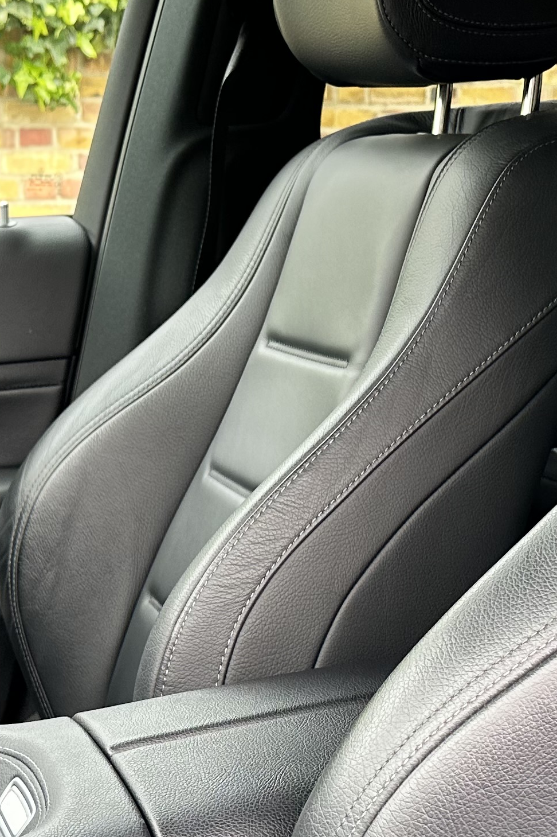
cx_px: 276
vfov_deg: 29.2
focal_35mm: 69
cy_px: 393
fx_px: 1602
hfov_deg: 19.7
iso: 100
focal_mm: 6.86
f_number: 1.78
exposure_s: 1/121
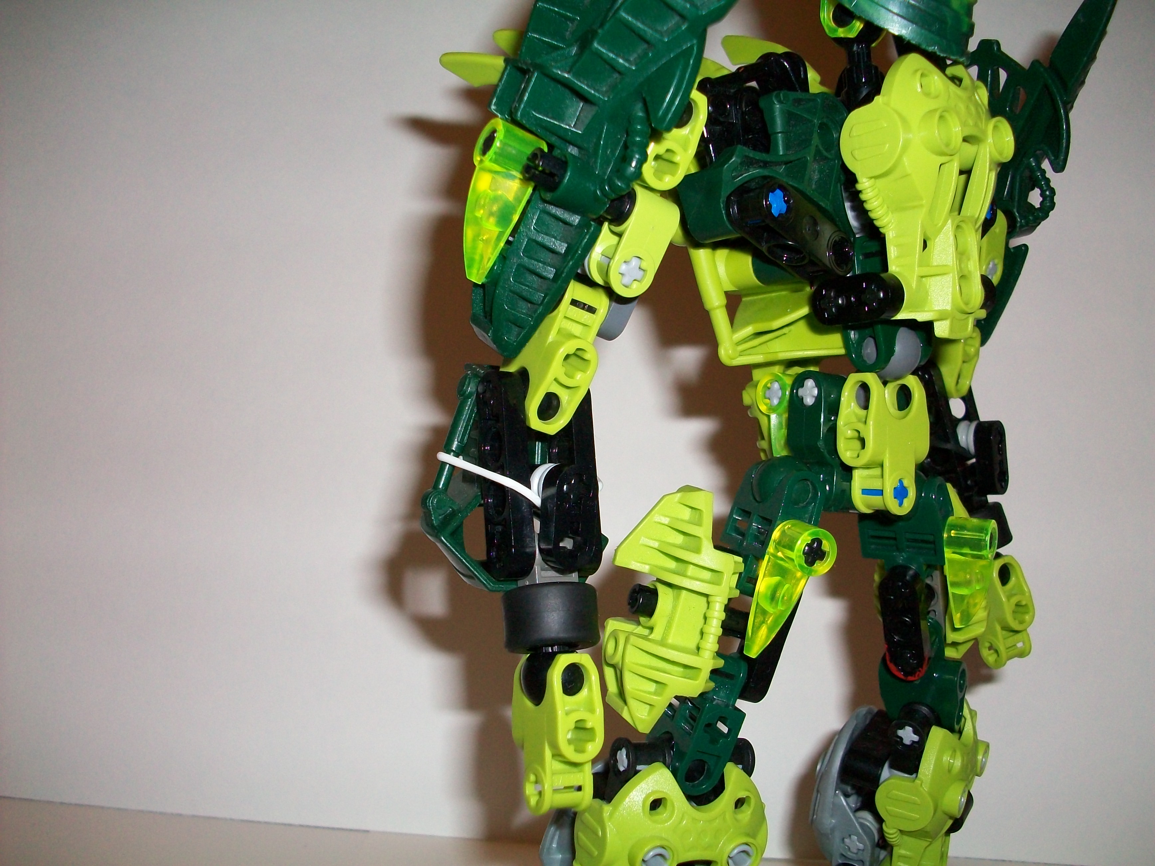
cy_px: 433
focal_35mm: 34
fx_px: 1134
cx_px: 578
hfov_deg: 54.0
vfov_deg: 41.8
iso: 120
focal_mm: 5.7
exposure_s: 1/60
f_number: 2.8
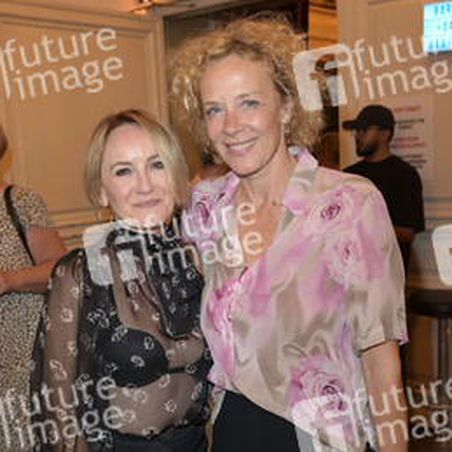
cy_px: 332
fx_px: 620
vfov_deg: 39.1
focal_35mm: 42
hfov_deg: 40.0
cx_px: 223
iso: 2000
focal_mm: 32
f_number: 5
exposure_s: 1/40
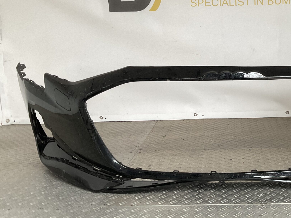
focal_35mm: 46
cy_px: 93
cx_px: 230
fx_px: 387
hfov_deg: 39.7
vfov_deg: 31.5
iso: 64
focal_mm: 3
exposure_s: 1/50
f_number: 1.8
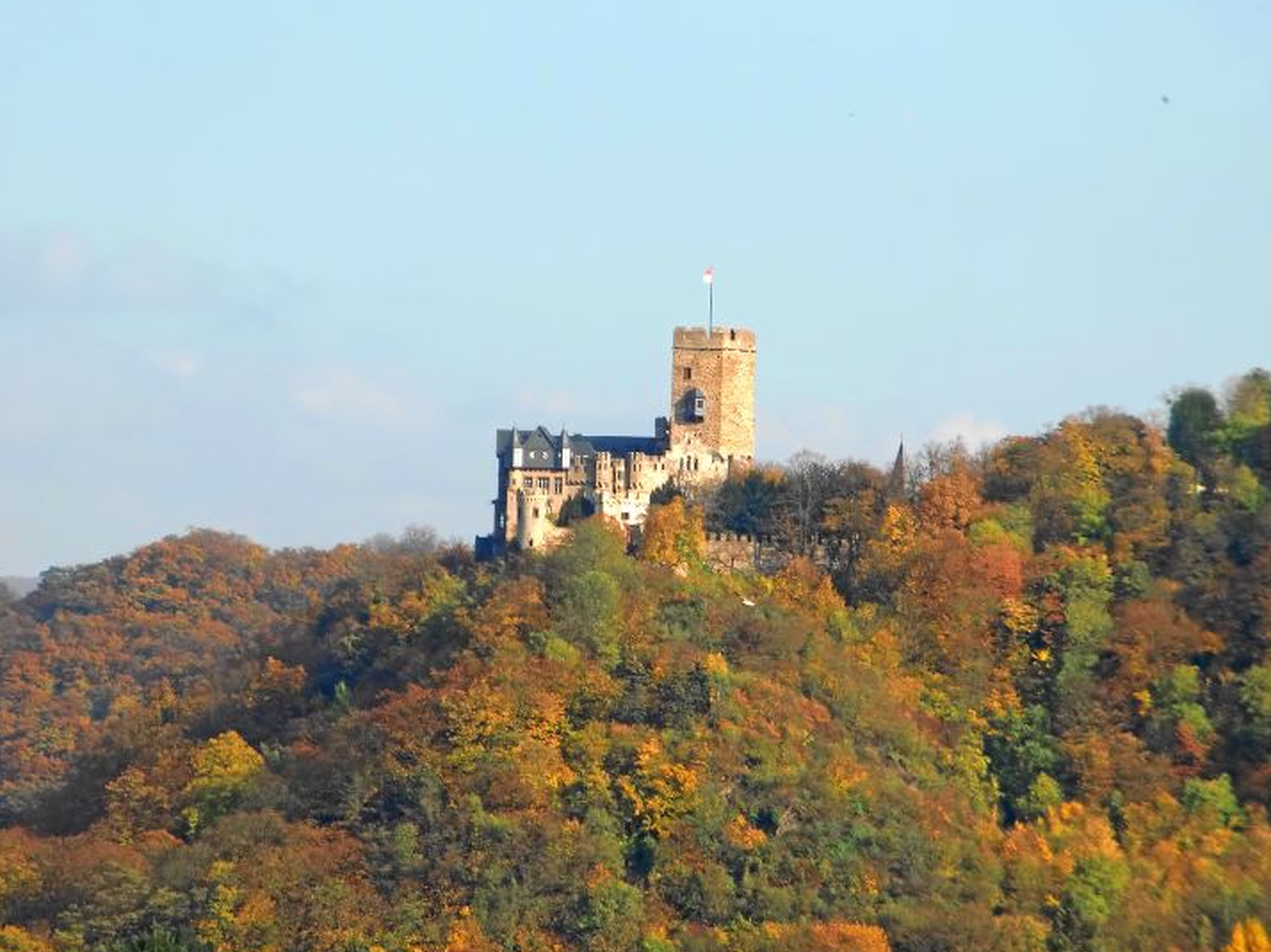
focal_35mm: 269
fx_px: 9874
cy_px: 482
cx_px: 646
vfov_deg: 5.5
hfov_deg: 7.4
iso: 64
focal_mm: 43
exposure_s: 1/250
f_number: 5.8
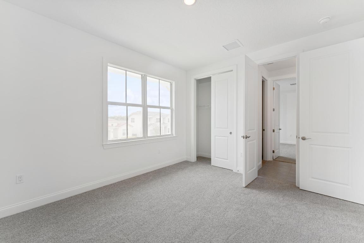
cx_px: 182
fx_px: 142
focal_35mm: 14
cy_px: 122
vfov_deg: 81.2
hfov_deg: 104.3
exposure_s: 1/20
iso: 160
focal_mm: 14
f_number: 8
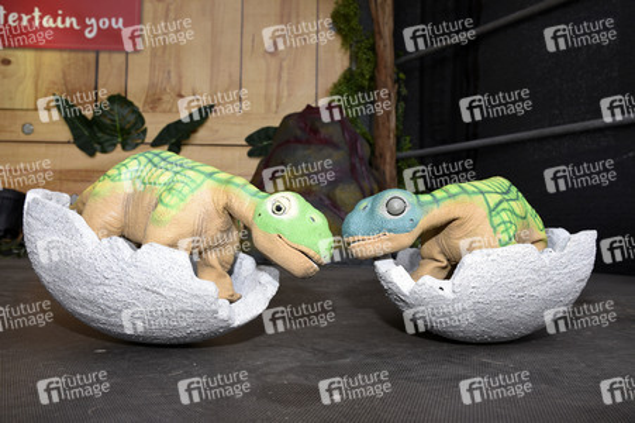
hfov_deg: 60.3
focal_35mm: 31
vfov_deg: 42.3
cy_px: 212
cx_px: 318
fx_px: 546
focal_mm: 31
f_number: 9
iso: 320
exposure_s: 1/160
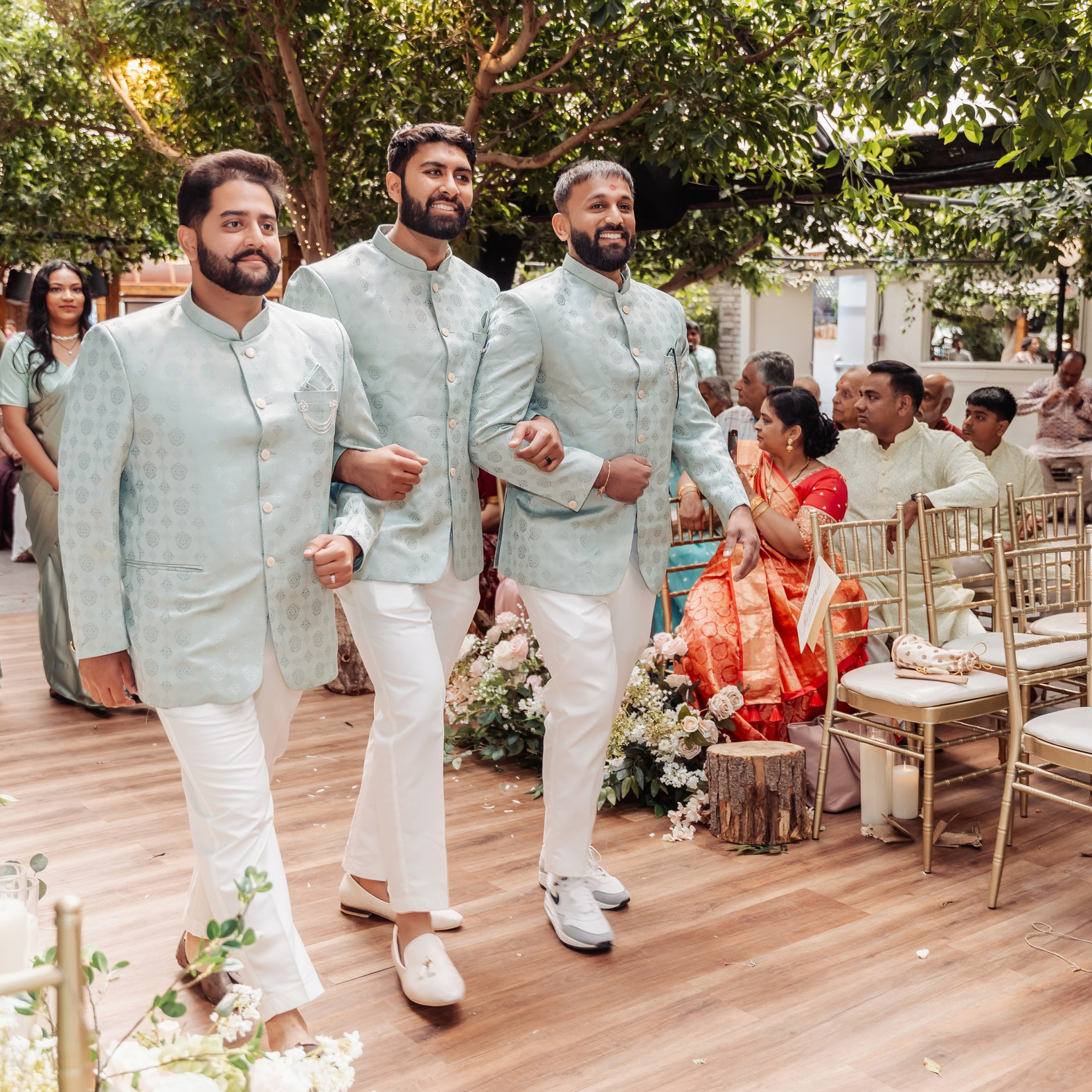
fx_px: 1437
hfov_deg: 41.6
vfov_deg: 41.6
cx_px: 587
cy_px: 527
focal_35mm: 40
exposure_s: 1/250
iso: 320
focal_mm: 29.2
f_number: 2.8
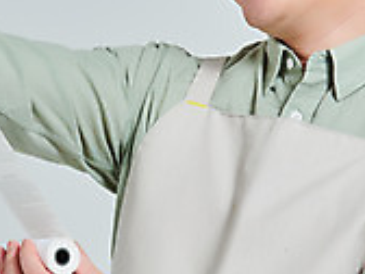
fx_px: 4871
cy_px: 83
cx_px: 136
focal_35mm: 462
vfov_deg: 3.2
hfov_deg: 4.3
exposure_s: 1/125
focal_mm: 135
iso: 100
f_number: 14
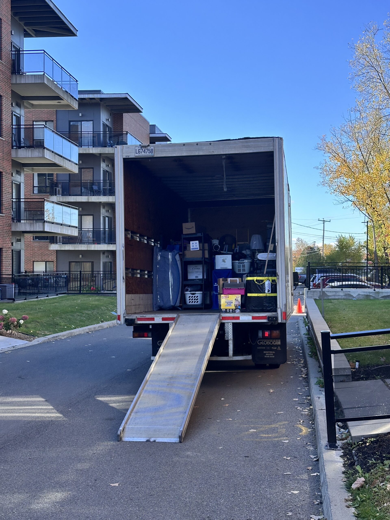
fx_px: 721
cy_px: 260
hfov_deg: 30.3
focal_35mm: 48
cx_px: 195
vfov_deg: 39.7
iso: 64
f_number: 1.78
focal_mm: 6.86
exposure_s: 1/1453
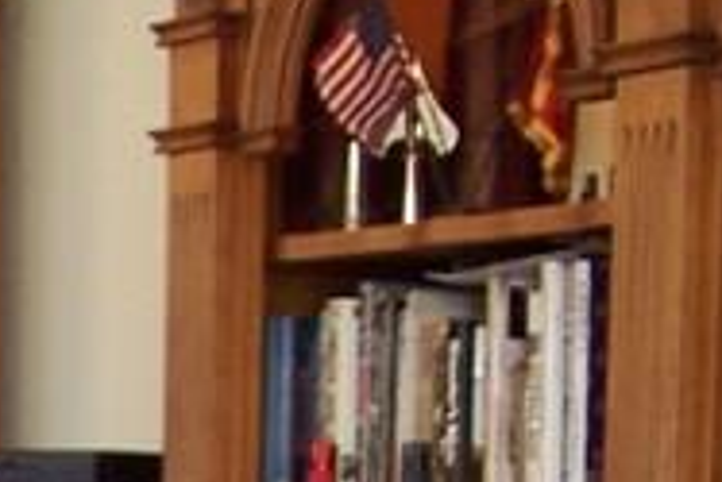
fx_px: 4456
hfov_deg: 8.7
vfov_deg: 5.9
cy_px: 1180
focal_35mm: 222
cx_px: -803
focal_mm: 8
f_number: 2.8
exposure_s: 1/20
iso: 140
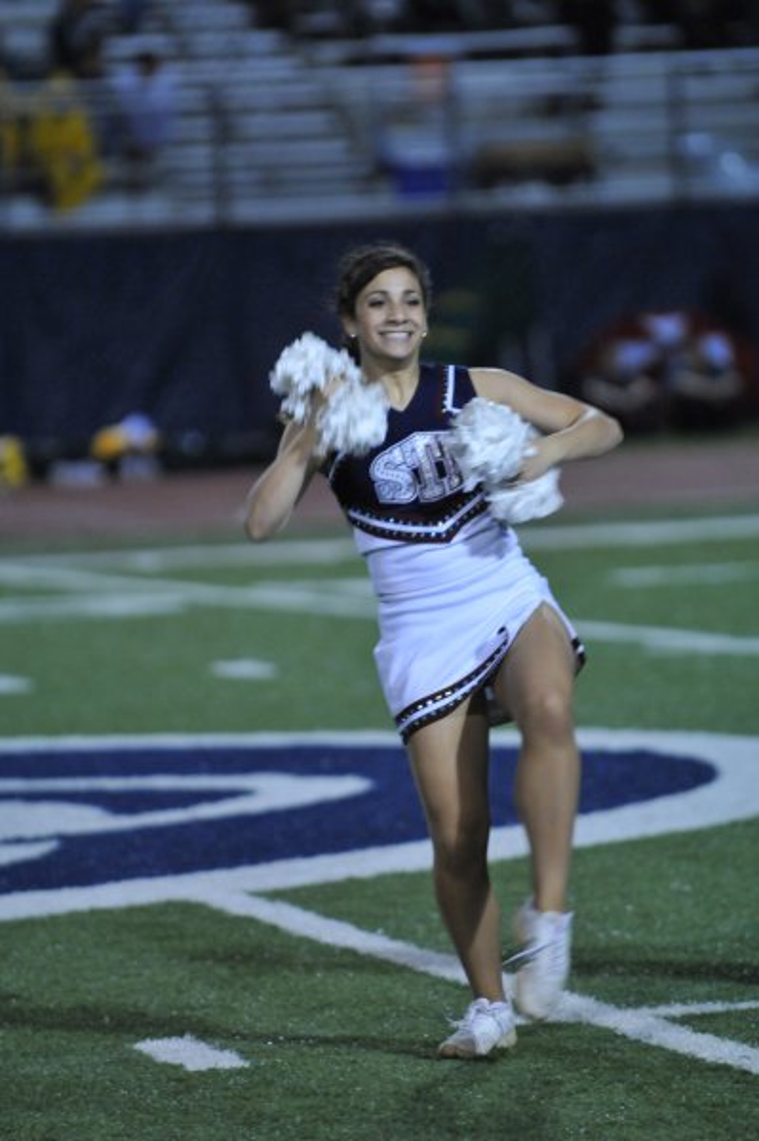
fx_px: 9503
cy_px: 570
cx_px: 380
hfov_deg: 4.6
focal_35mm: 300
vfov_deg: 6.9
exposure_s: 1/250
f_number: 2.8
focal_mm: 200
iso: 1600
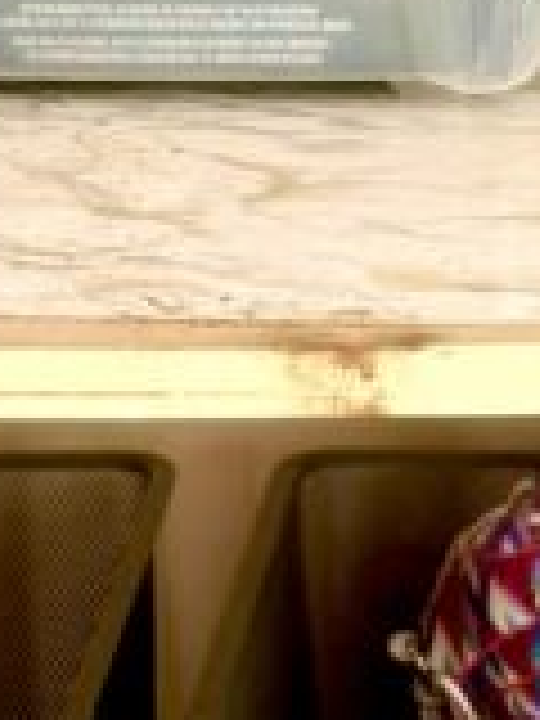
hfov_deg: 9.5
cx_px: 652
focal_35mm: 154
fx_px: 3203
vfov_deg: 12.7
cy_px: 688
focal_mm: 6.76
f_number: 1.78
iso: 125
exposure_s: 1/121
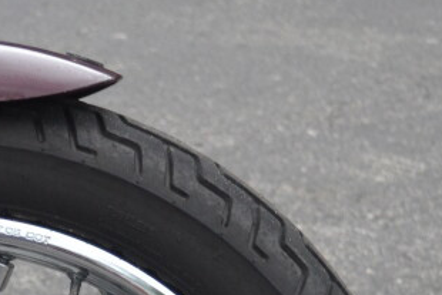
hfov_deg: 10.0
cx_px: -50
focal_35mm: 203
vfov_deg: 6.6
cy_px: 563
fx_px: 2493
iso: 320
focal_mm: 35
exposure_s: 1/125
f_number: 5.6
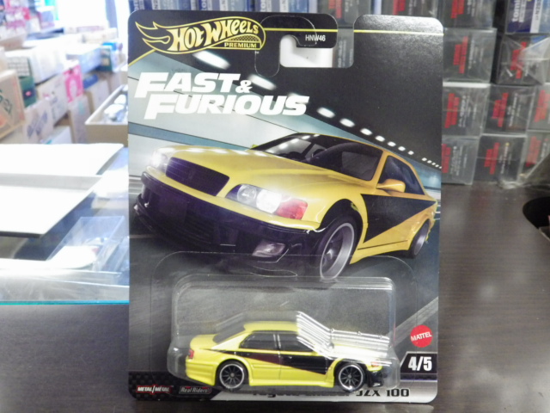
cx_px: 275
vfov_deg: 41.8
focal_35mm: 34
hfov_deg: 54.0
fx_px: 540
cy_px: 206
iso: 800
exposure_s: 1/40
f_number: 3.4
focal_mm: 6.2
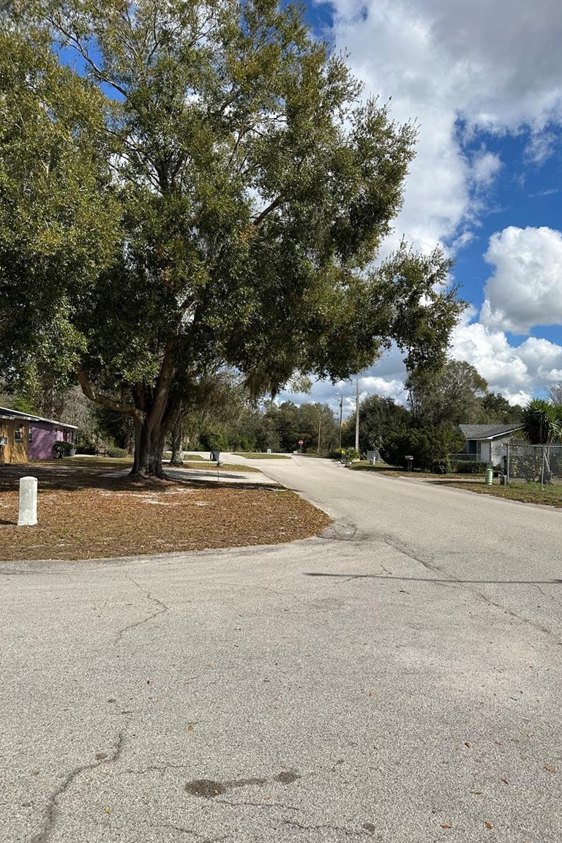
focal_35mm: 26
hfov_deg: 49.6
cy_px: 431
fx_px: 609
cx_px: 277
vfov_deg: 69.4
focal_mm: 6.86
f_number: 1.78
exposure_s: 1/6623
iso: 80
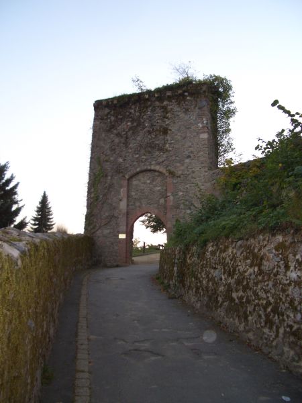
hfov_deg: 40.7
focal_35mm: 35
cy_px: 202
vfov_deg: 52.6
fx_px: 407
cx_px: 151
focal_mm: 5.8
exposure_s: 1/60
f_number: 2.6
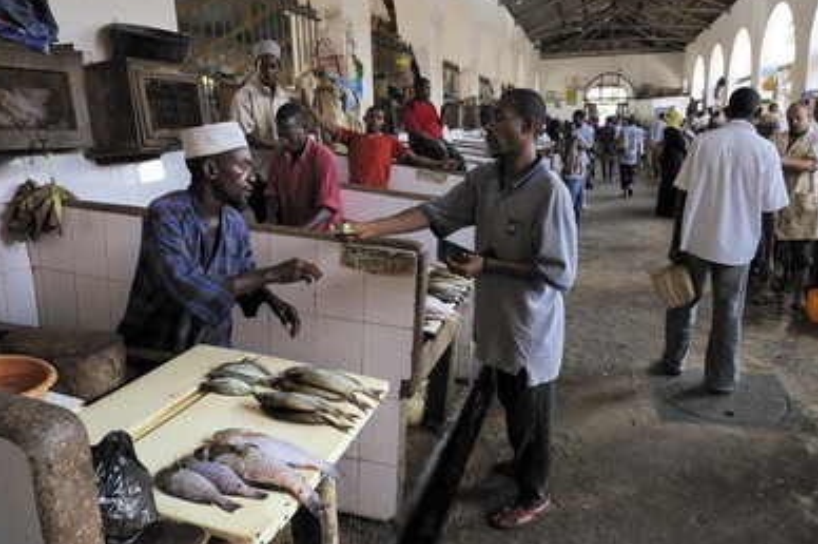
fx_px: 590
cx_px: 417
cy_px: 266
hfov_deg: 69.4
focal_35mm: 26
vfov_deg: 49.5
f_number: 8
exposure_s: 1/100
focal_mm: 24
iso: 800
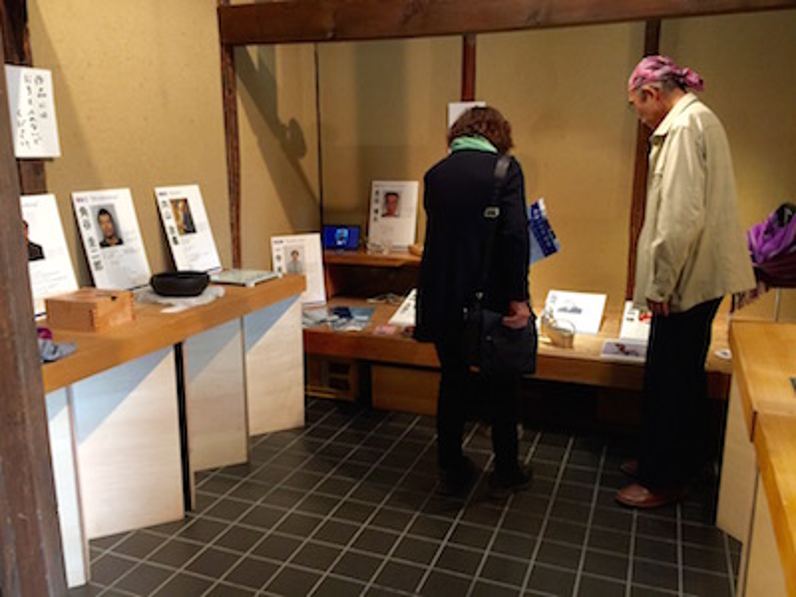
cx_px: 398
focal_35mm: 29
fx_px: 667
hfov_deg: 61.7
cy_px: 298
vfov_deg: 48.2
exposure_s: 1/30
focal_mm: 4.15
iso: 50
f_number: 2.2
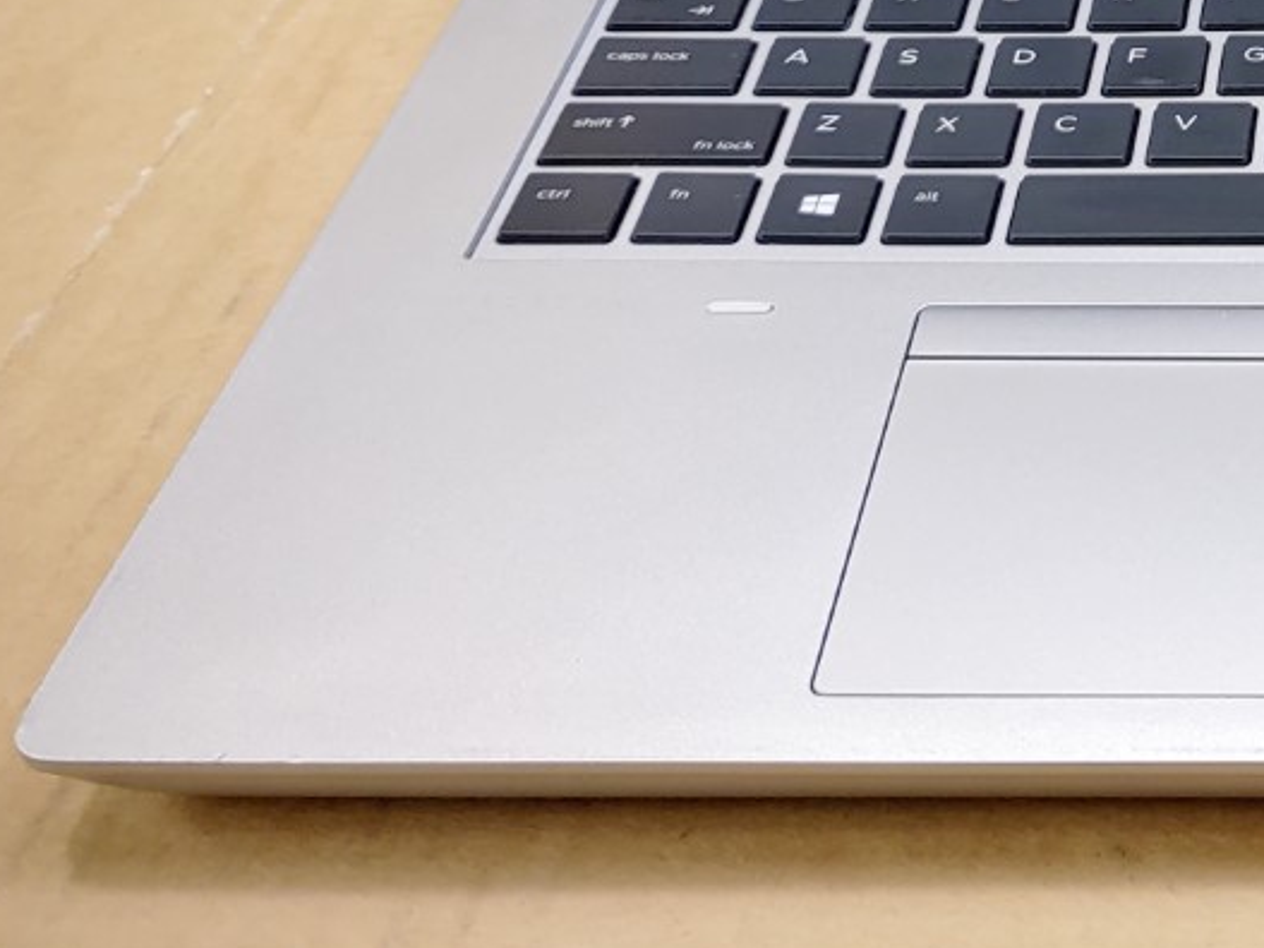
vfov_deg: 19.0
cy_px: -334
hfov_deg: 24.8
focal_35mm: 71
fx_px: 2592
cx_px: 1504
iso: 50
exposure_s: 1/120
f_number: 1.8
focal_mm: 4.36
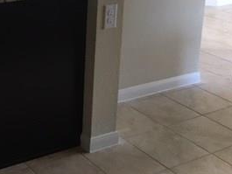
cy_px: -29
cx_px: -30
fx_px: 469
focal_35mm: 70
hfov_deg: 25.5
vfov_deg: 19.9
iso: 100
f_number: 2.2
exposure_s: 1/30
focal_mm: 4.15
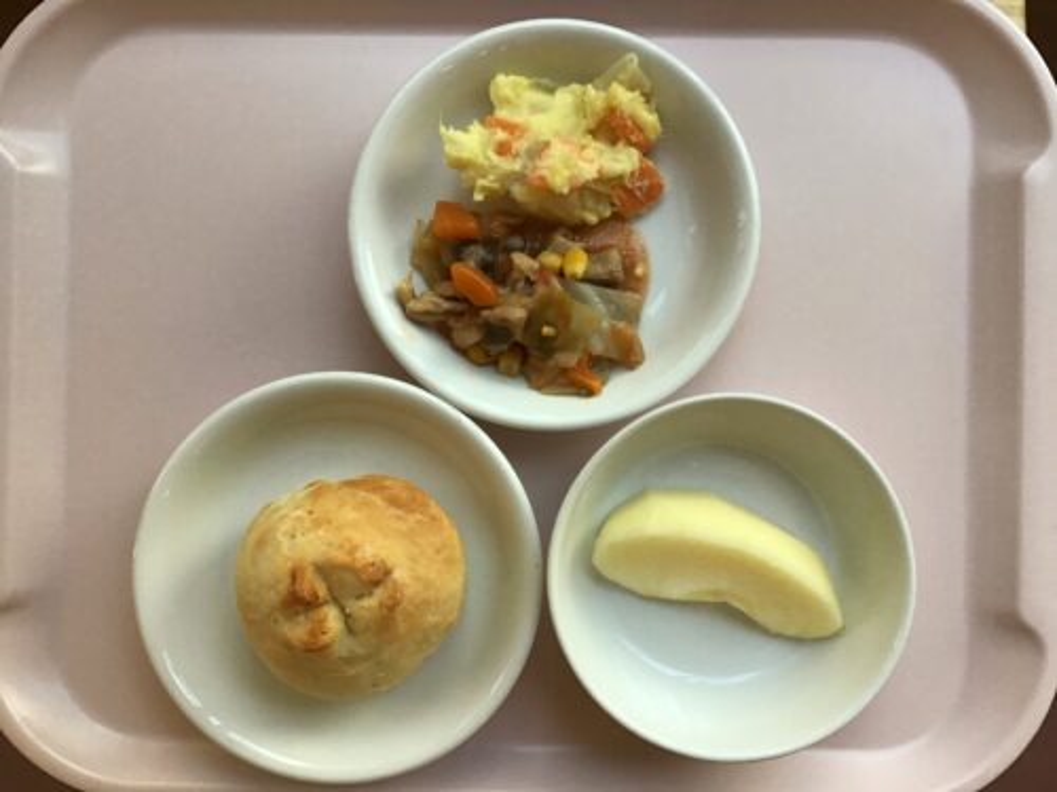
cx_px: 528
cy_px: 396
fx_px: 947
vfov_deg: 45.4
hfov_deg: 58.4
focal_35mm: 31
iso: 25
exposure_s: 1/40
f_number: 2.4
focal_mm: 3.3
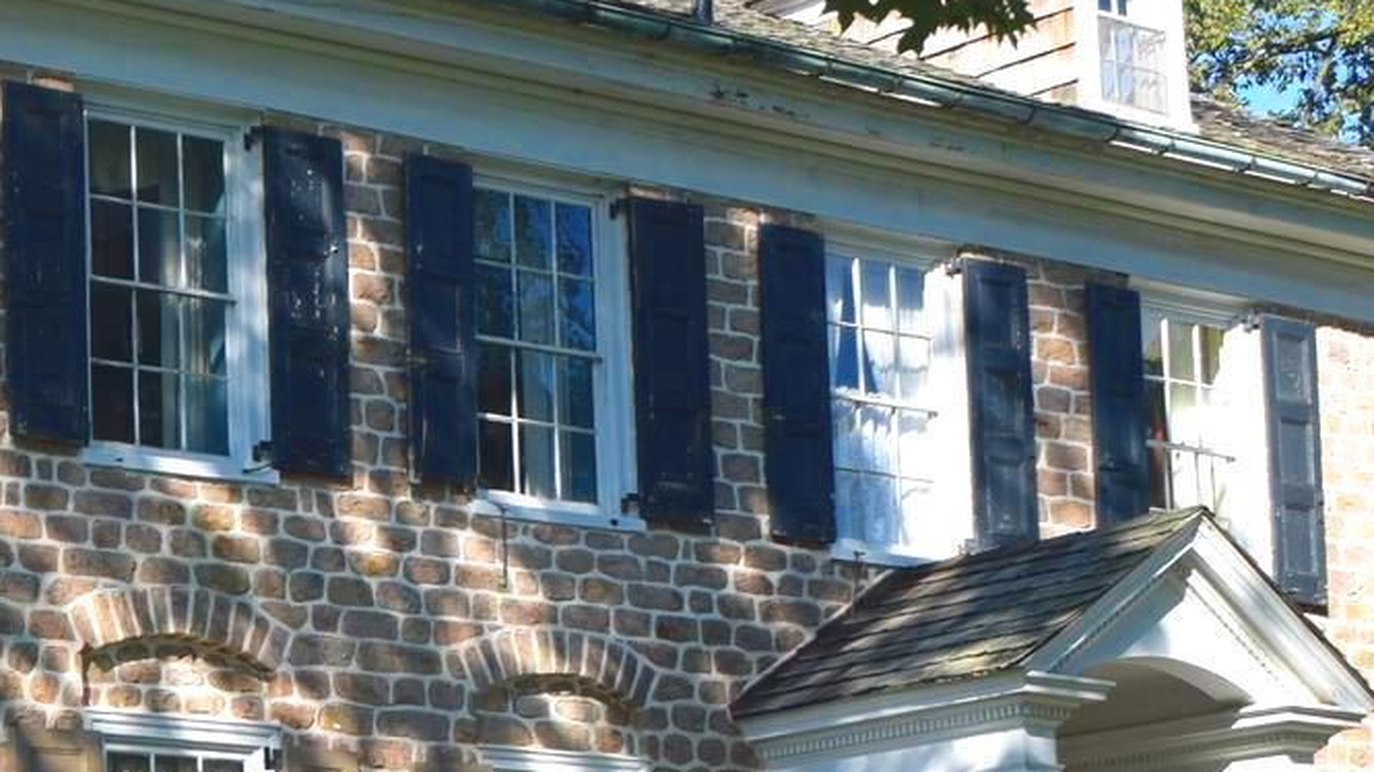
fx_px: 4225
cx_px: -138
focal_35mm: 116
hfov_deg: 17.8
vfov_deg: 10.3
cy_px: 924
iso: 100
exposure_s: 1/200
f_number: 7.1
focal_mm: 24
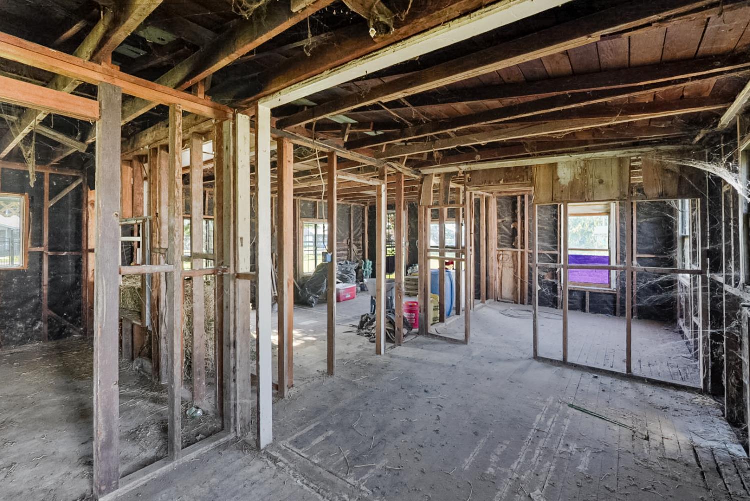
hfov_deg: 96.7
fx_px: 334
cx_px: 375
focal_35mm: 16
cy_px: 250
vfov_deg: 73.8
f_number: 8
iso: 2500
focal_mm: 16
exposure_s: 1/30
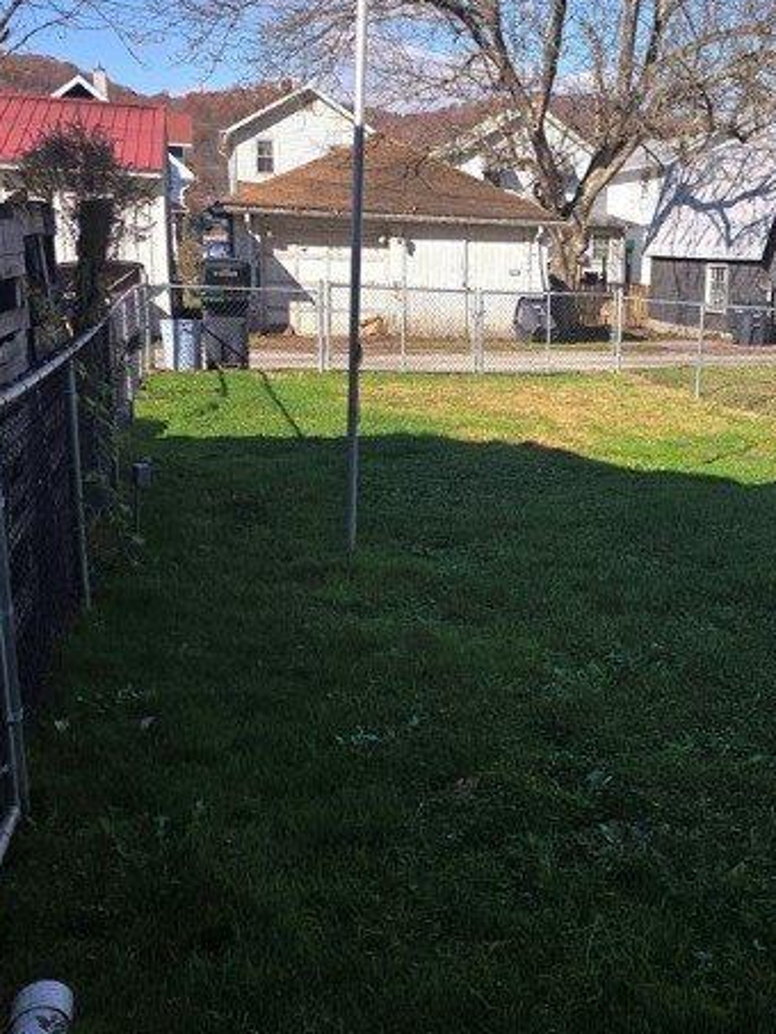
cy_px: 504
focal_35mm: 39
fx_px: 1165
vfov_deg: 47.8
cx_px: 600
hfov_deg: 35.8
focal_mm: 6.3
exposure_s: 1/440
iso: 12
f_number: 1.7
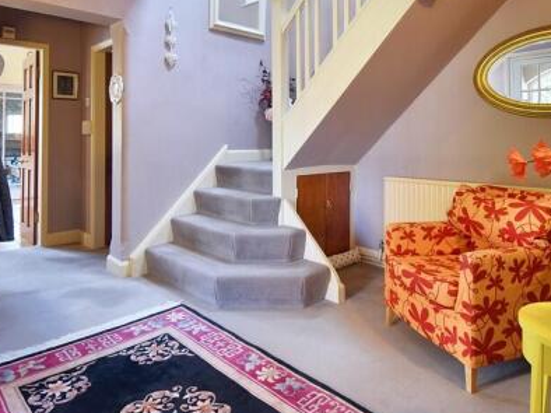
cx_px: 280
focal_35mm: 24
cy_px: 135
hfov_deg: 71.6
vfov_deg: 55.5
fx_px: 382
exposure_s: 1/15
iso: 220
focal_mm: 10
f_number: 4.5
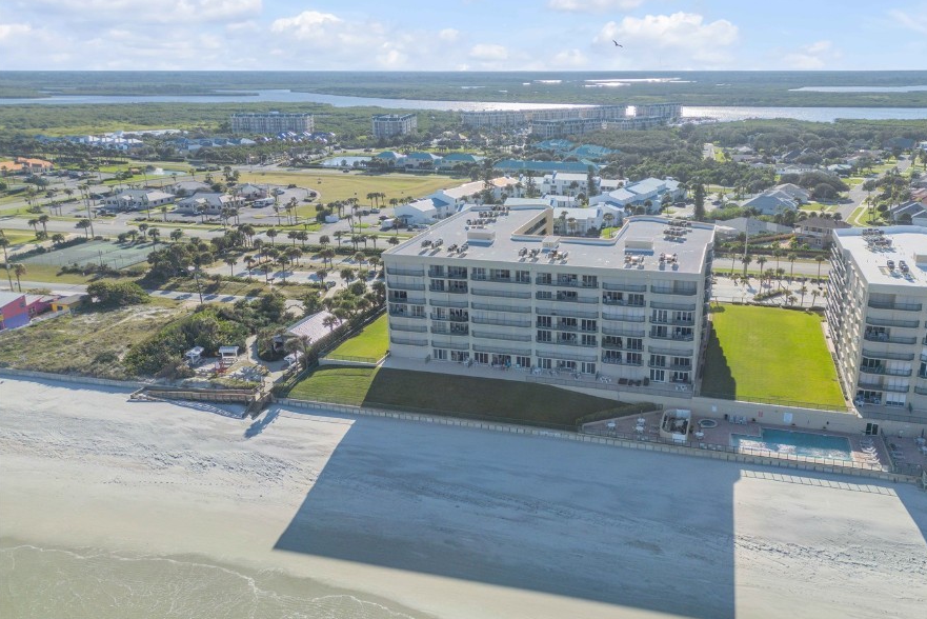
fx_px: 747
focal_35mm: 29
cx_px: 536
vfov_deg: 45.0
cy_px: 299
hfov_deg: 63.3
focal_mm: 6.72
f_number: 1.7
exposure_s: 1/3000
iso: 100
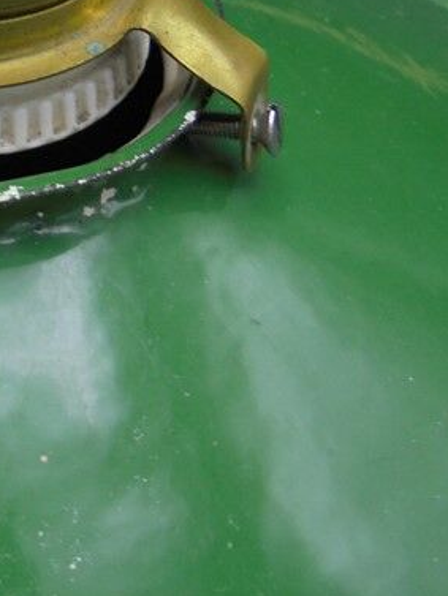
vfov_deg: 29.0
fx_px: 1069
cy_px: -14
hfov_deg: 22.5
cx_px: -26
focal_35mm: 62
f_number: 3.5
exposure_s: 1/30
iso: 100
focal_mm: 4.6
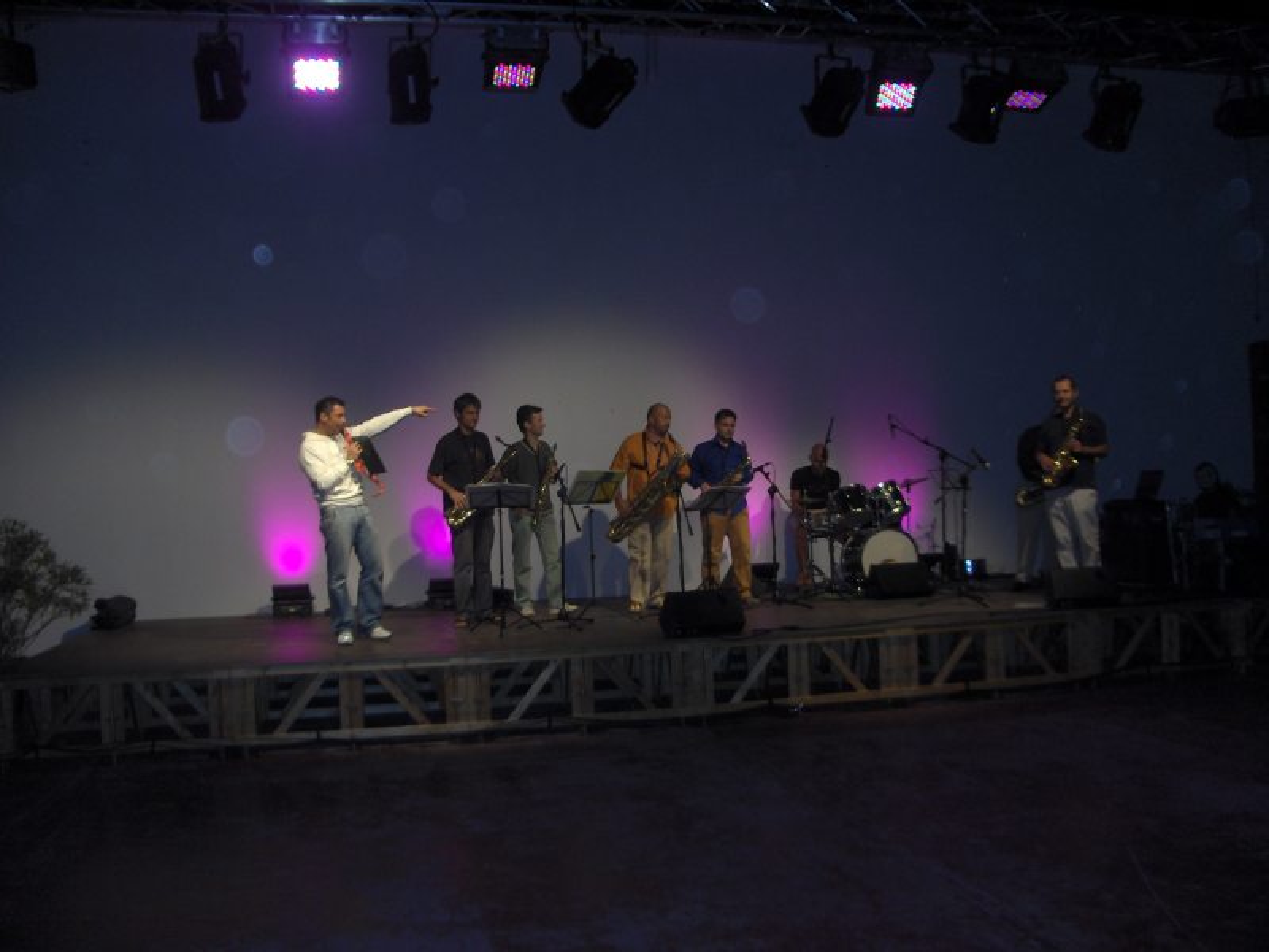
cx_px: 634
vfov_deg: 40.7
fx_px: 1283
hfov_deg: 52.6
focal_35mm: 35
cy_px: 476
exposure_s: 1/60
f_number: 2.6
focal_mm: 5.8
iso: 100
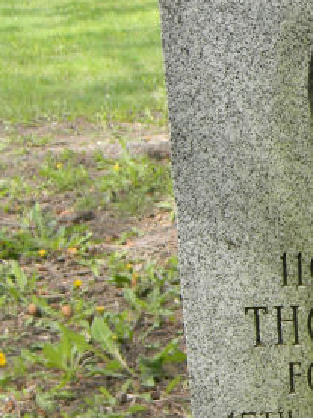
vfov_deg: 16.0
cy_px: 468
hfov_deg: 12.0
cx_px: 426
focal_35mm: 119
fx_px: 1435
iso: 80
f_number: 3.8
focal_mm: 7.3
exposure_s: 1/118
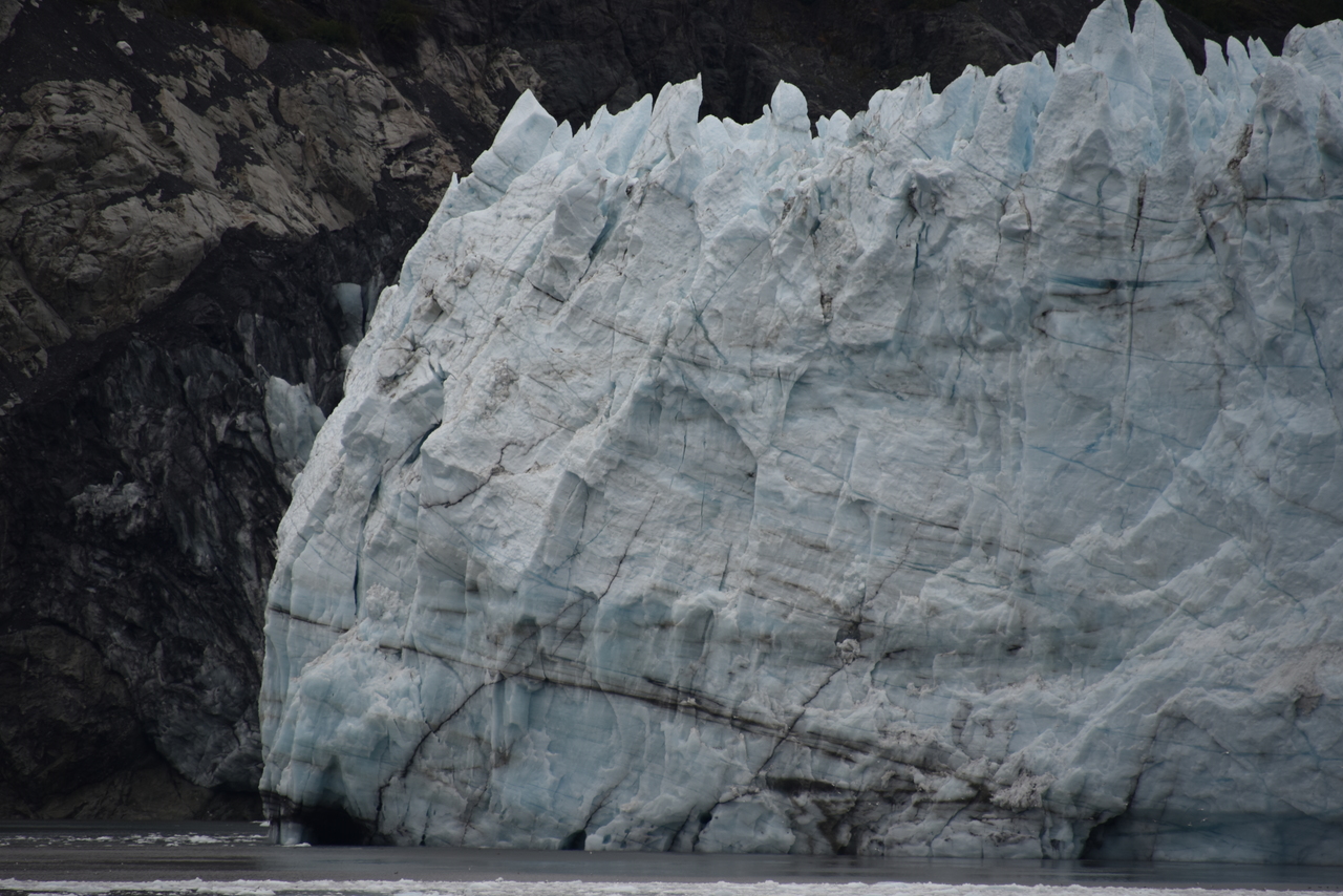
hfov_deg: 6.9
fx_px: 11193
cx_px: 672
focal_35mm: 300
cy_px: 448
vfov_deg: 4.6
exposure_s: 1/640
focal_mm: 300
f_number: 5.6
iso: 250
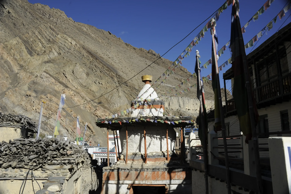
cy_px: 97
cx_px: 146
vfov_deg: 46.3
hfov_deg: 65.5
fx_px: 226
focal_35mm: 28
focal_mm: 28
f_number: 10
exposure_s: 1/400
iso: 200
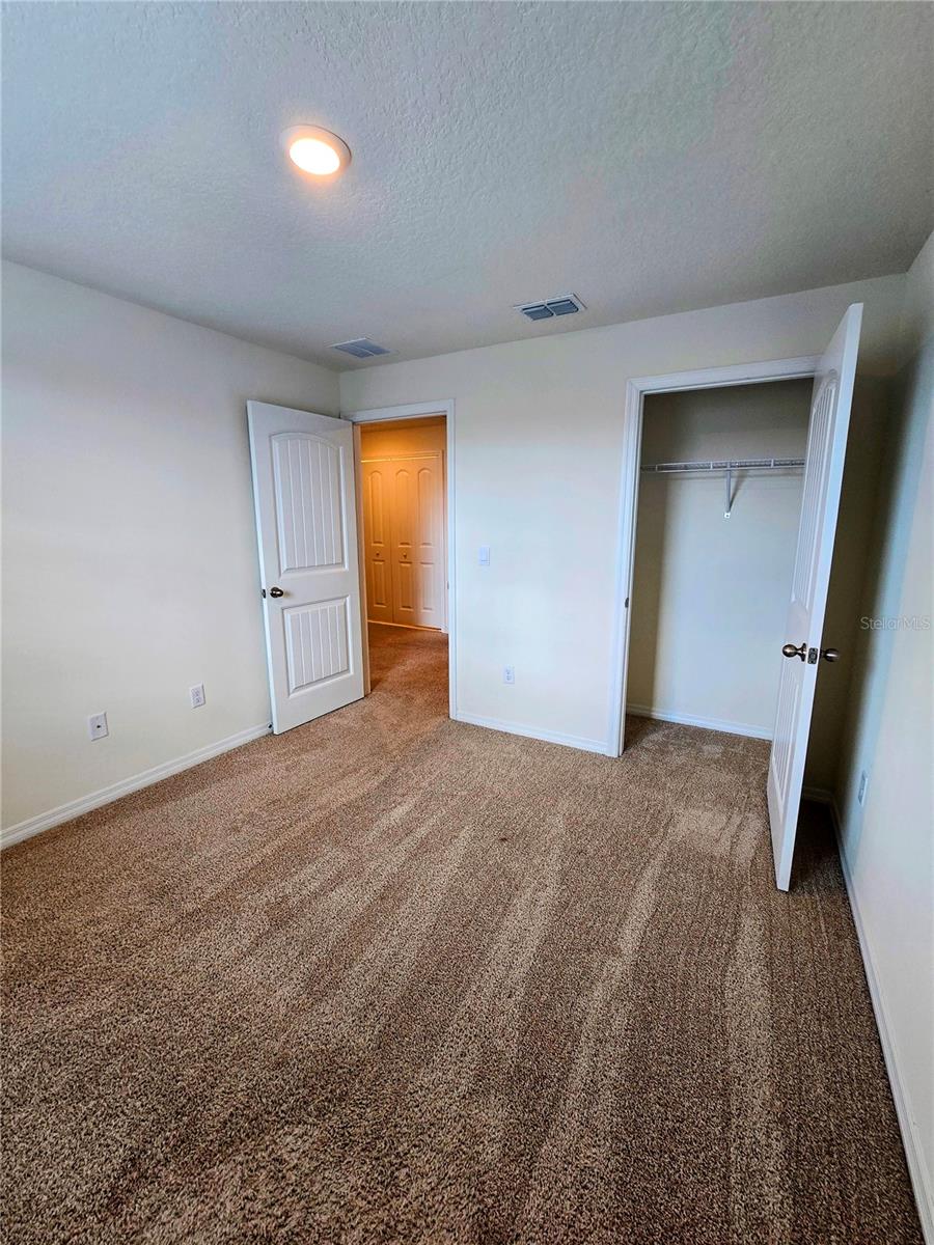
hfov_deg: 89.9
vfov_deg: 106.2
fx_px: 468
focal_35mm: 13
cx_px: 467
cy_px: 622
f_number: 2.2
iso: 80
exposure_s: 1/60
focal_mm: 2.2
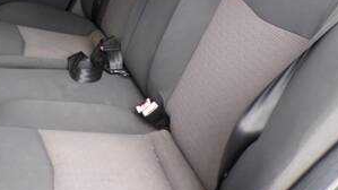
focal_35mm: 42
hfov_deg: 48.2
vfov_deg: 28.2
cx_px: 146
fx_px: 376
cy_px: 119
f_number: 3
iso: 202
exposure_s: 1/17
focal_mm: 4.3
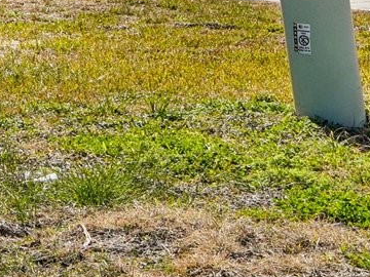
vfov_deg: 8.4
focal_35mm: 164
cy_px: -349
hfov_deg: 10.0
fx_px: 1753
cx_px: -603
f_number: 8
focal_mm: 30
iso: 500
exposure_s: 1/1250
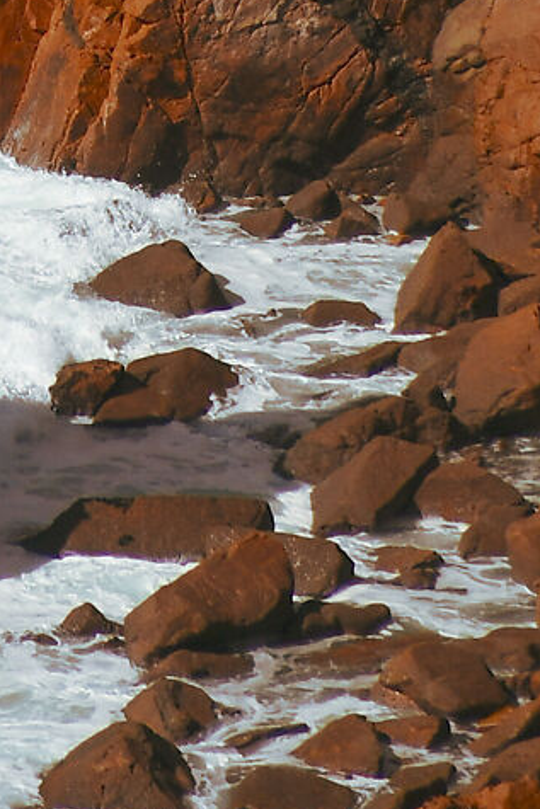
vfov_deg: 1.9
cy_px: -1046
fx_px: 23853
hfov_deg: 1.3
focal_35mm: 1061
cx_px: -344
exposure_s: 1/2000
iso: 100
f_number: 5.6
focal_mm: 140
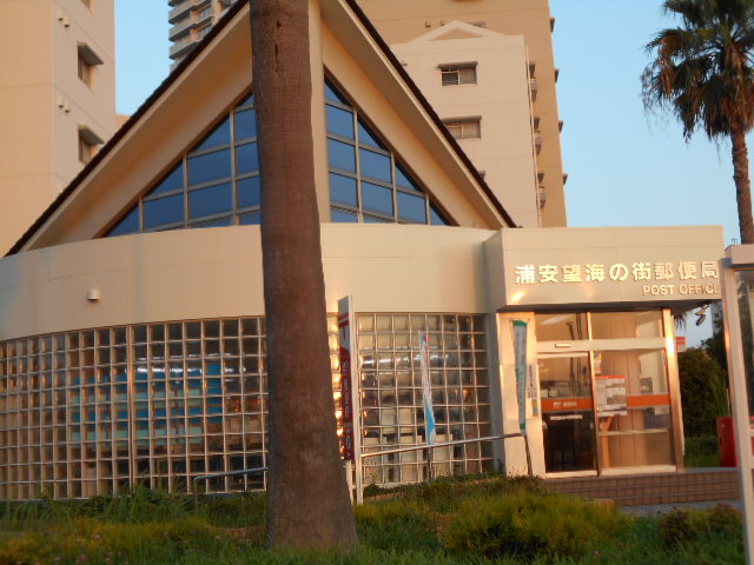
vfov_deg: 25.2
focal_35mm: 58
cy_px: 282
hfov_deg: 33.2
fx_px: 1263
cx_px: 377
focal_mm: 10
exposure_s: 1/100
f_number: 4.9
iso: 80
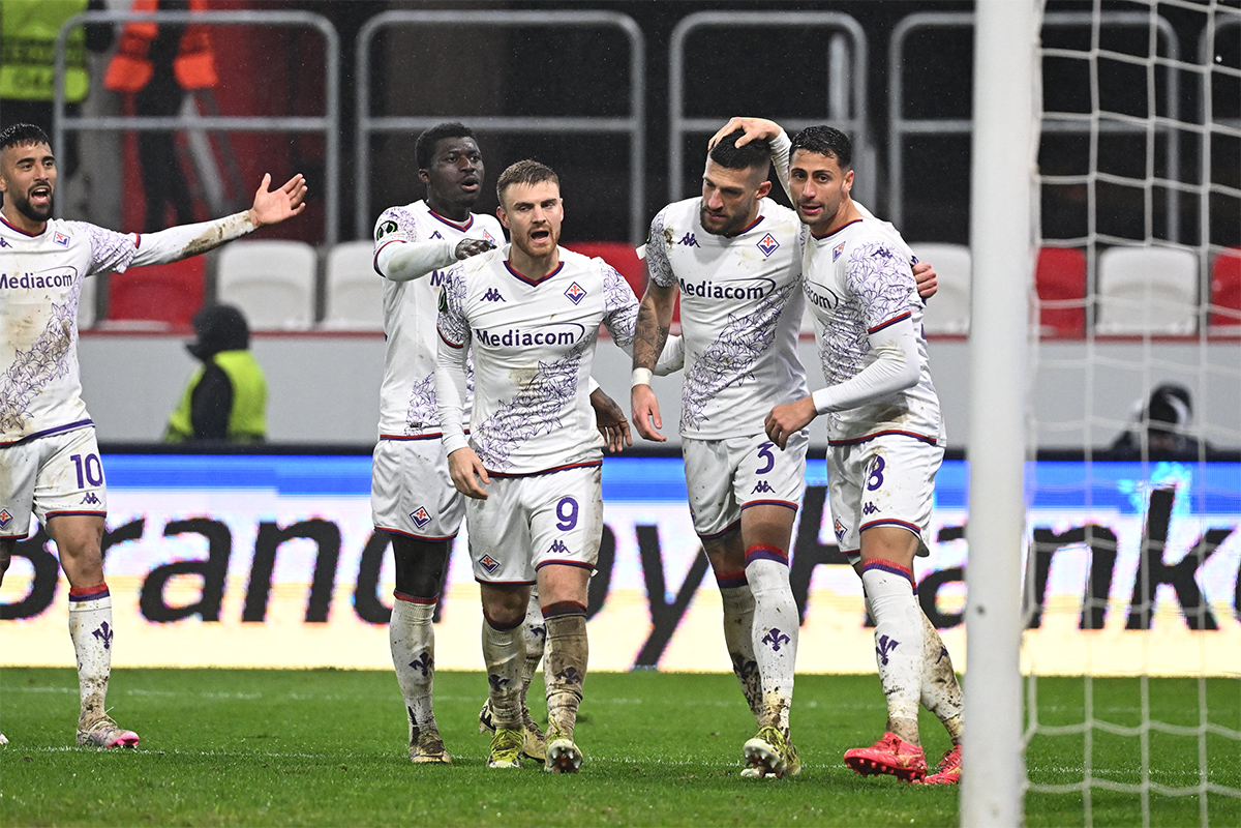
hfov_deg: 4.3
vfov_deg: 2.9
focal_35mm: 480
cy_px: 414
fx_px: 16545
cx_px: 620
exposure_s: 1/1600
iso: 4000
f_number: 4
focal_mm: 320
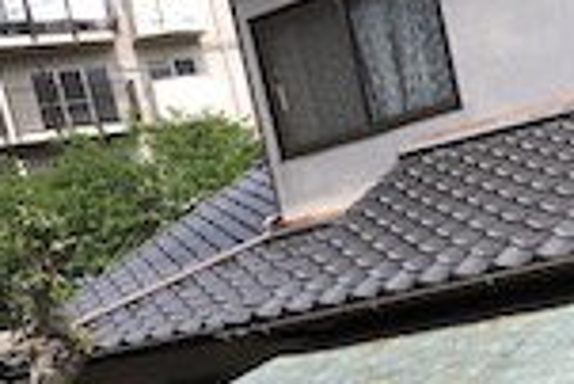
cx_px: 551
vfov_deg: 16.9
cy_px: 468
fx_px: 1229
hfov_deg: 25.2
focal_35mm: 77
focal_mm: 3.99
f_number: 1.8
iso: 20
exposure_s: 1/923
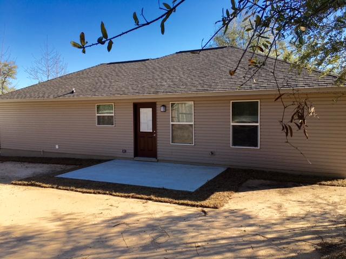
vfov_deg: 48.2
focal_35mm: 29
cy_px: 130
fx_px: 290
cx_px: 173
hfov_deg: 61.7
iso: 25
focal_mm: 4.15
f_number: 2.2
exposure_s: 1/974
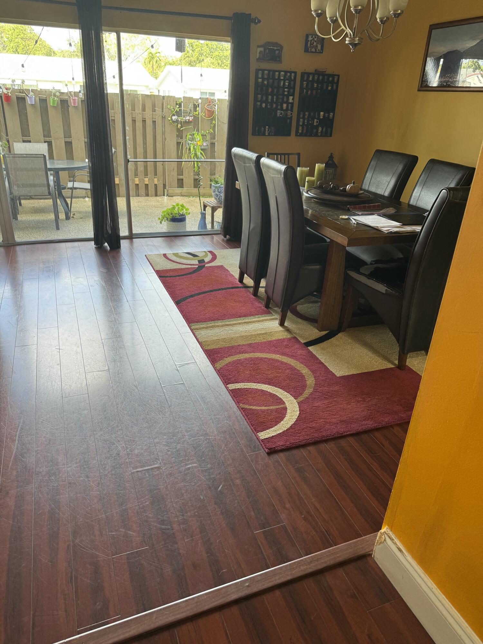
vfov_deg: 71.6
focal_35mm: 24
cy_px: 322
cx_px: 242
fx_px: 446
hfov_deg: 56.8
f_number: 1.78
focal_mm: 6.76
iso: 100
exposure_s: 1/121
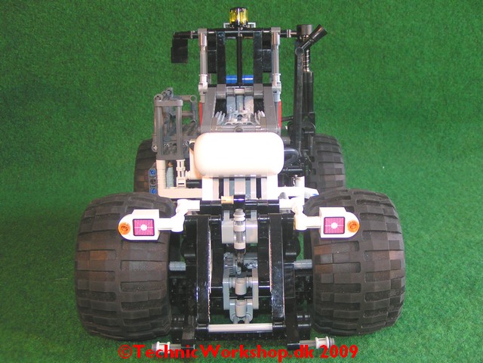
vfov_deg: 37.7
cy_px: 182
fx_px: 530
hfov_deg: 49.0
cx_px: 242
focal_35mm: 38
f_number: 2.8
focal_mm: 5.8
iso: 125
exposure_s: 1/40
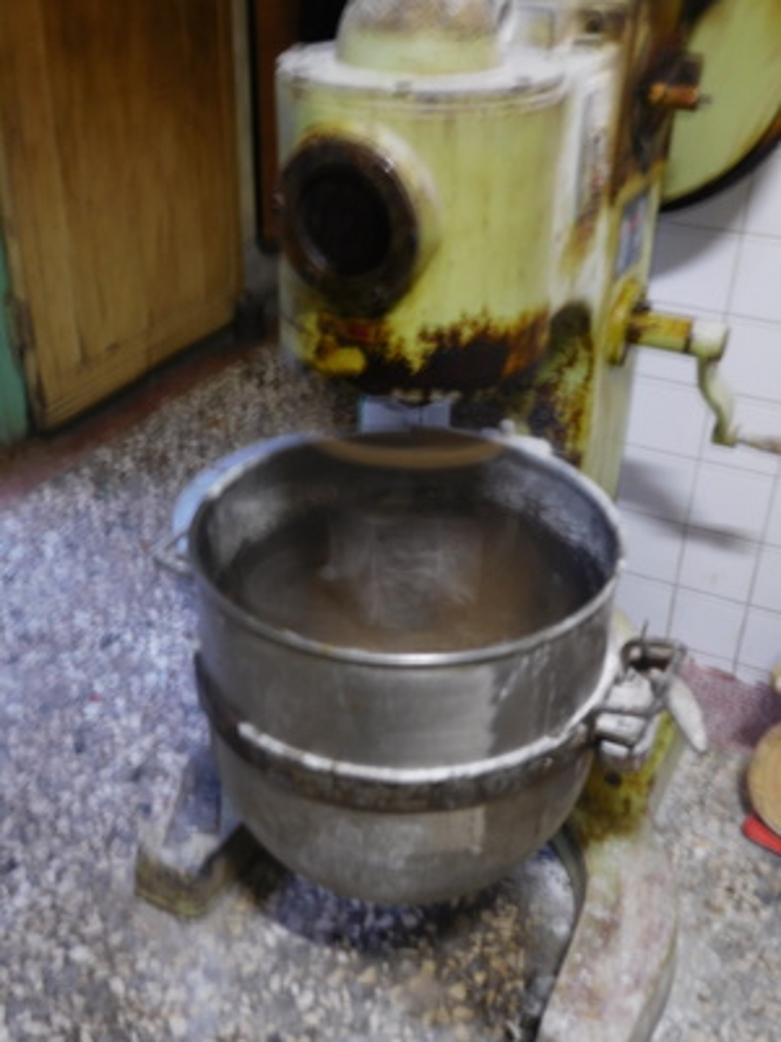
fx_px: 1053
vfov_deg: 52.6
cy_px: 521
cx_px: 390
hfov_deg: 40.7
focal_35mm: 35
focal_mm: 6.2
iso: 125
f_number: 3.8
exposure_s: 1.6
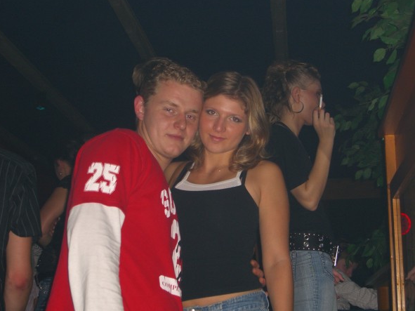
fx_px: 827
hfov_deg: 28.2
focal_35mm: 69
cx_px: 206
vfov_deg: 21.3
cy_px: 155
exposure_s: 1/60
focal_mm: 14.2
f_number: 4
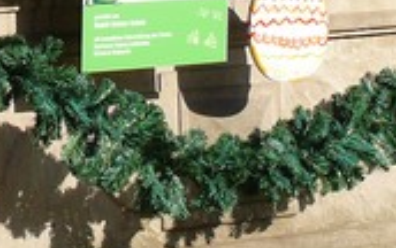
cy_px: -108
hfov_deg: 9.5
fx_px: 2345
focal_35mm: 217
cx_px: -92
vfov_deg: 6.0
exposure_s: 1/200
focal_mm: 9.9
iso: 100
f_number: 4
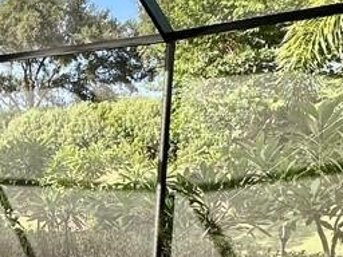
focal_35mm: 56
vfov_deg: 25.3
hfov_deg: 31.7
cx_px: -1
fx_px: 555
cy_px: 230
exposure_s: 1/311
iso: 40
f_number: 2.2
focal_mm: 2.22
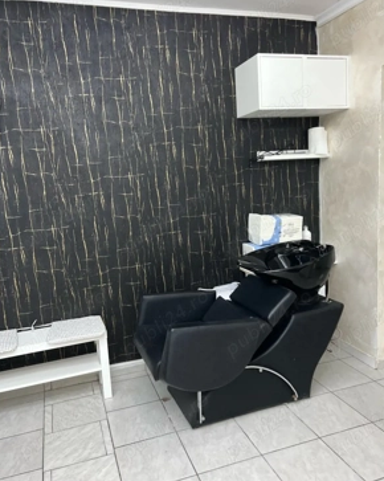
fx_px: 398
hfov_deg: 51.5
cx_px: 192
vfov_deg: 62.2
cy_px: 236
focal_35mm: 28
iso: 125
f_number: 1.5
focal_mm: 5.7
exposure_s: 1/100
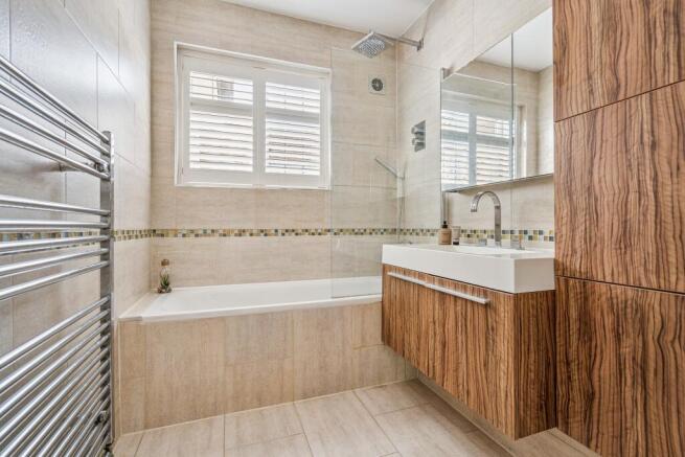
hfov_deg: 96.7
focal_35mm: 16
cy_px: 228
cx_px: 342
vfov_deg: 73.8
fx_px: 304
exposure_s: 1/20
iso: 640
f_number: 5.6
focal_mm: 16
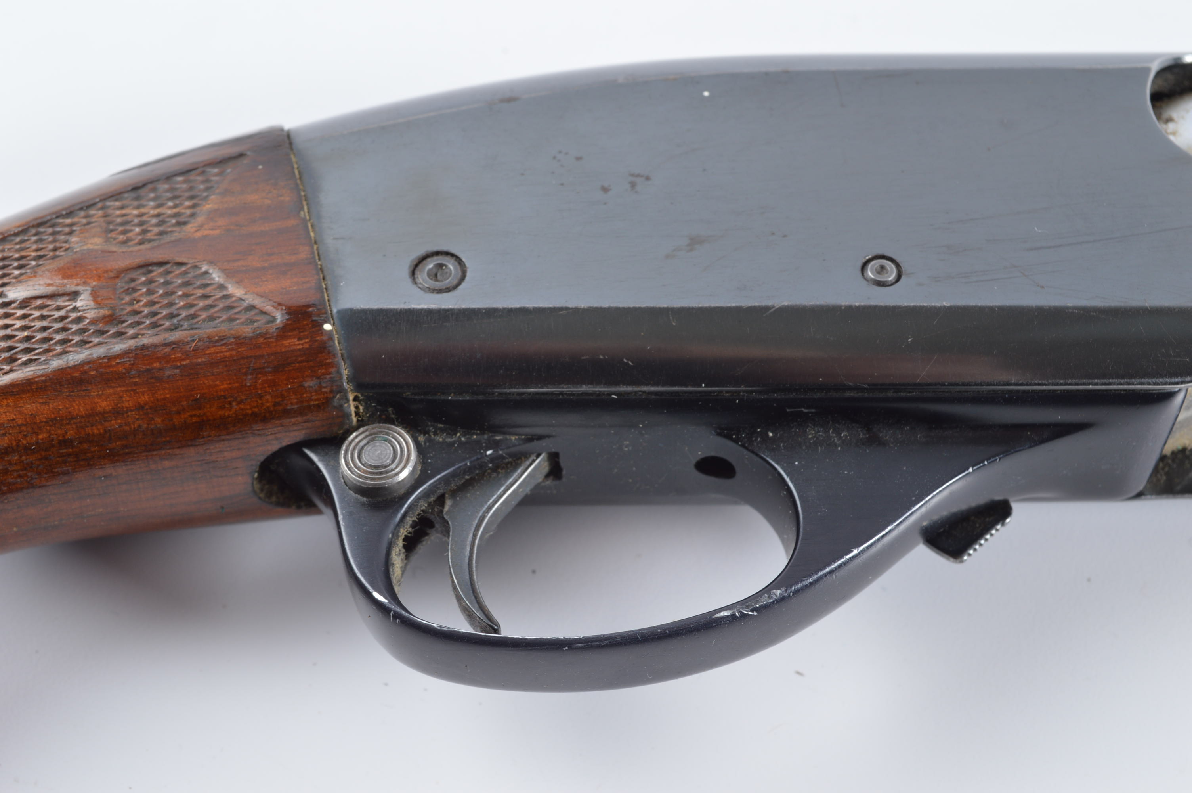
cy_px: 396
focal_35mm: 52
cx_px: 596
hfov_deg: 37.9
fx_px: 1737
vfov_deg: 25.7
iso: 100
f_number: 10
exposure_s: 1/125
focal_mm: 35
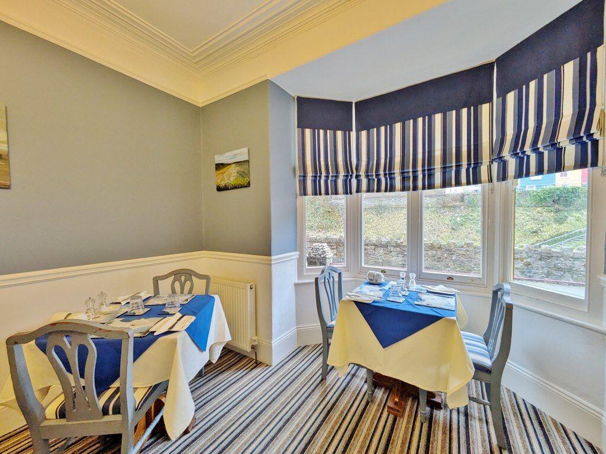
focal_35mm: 14
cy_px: 227
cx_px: 303
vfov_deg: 85.6
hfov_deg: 102.1
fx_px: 245
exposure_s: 1/100
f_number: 2.2
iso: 286
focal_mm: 1.83
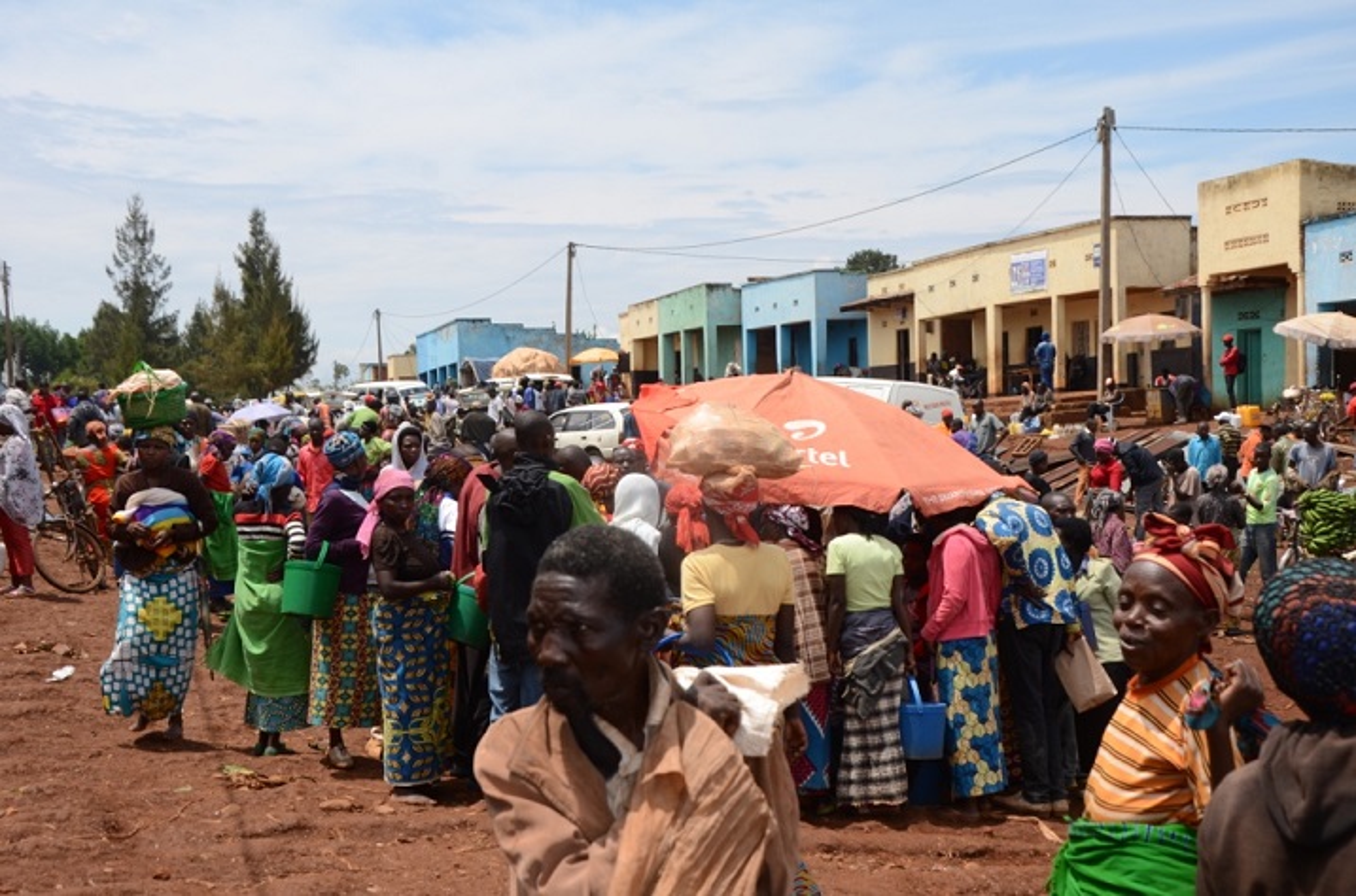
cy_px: 448
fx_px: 1972
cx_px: 678
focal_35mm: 52
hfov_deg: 37.9
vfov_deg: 25.6
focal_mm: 35
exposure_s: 1/250
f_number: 8
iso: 100
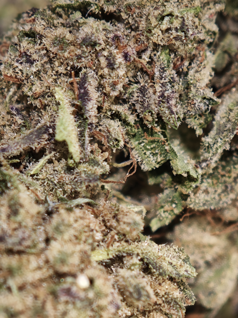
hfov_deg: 9.7
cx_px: 119
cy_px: 159
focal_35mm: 153
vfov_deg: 12.9
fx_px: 1403
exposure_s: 1/128
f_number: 1.8
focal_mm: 11.5
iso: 50
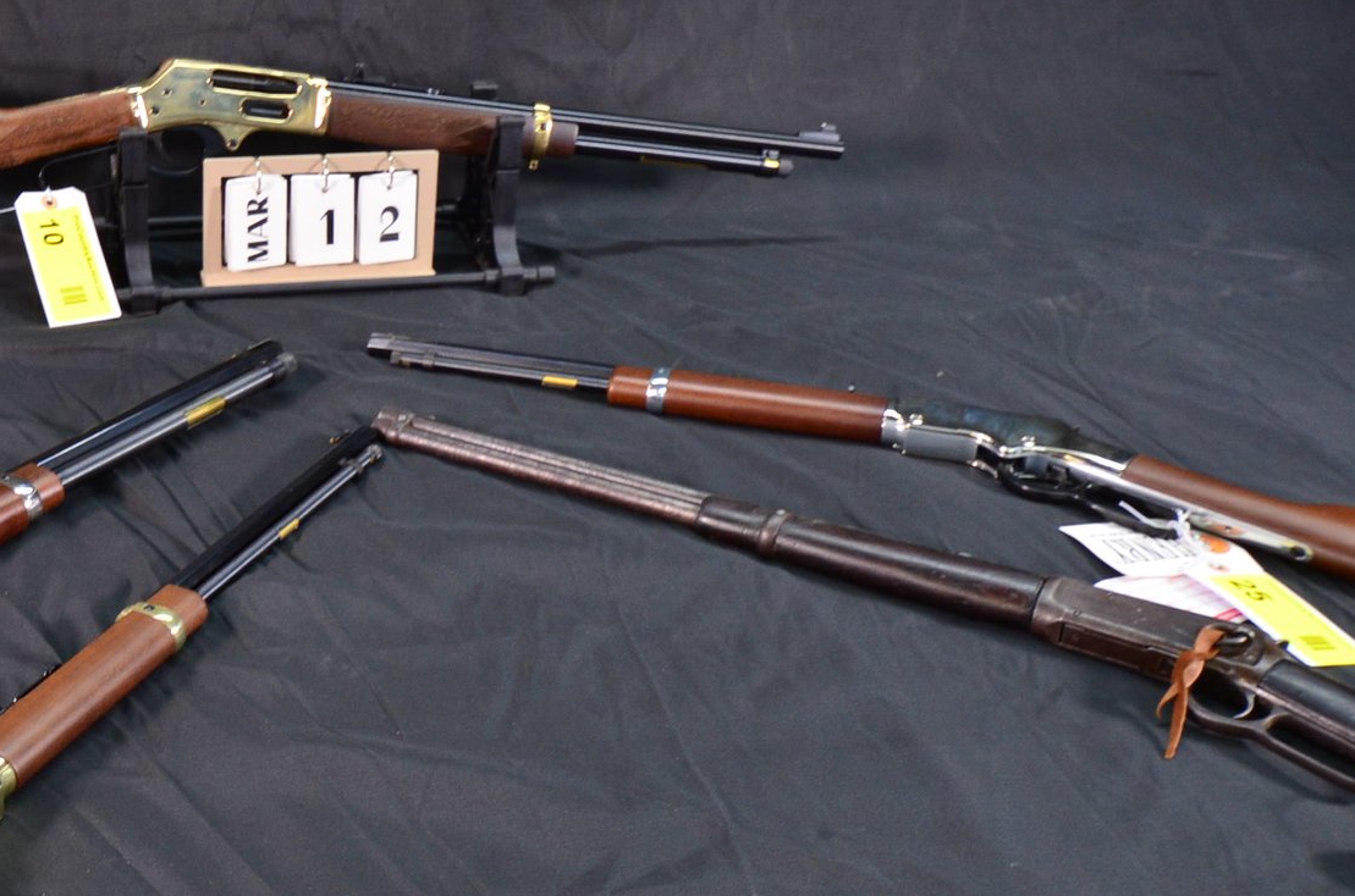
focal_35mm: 51
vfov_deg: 26.3
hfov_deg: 38.1
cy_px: 516
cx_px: 360
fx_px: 1915
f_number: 8
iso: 800
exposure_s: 1/20
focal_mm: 22
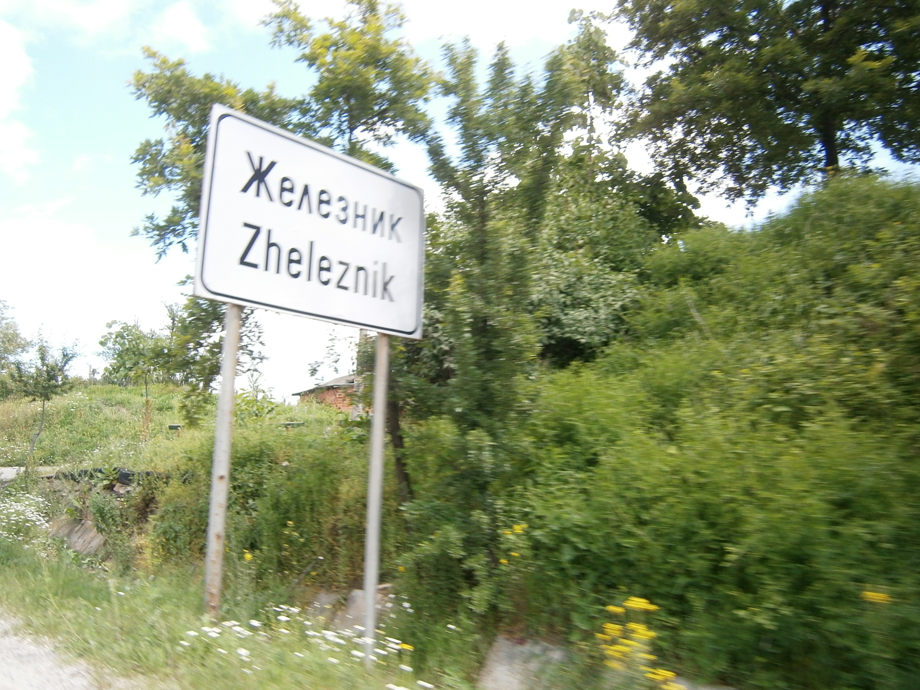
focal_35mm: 26
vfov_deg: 53.1
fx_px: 691
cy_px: 345
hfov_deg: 67.3
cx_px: 460
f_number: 2.8
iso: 80
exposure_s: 1/250
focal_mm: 4.7
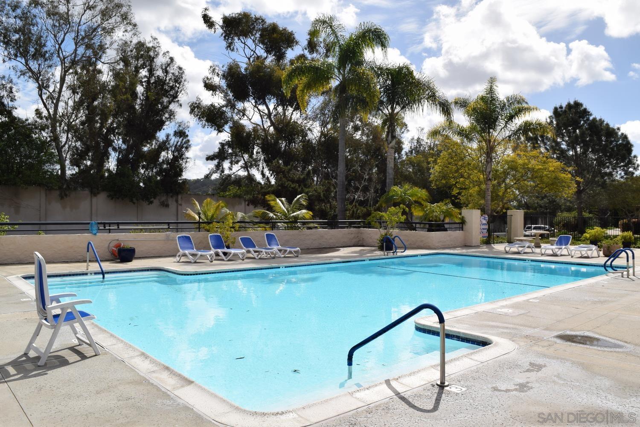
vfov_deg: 47.9
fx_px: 480
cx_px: 320
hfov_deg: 67.4
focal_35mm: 27
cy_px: 214
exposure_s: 1/200
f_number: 13
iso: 100
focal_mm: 18
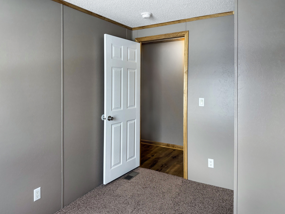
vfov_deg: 56.8
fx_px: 198
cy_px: 107
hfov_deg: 71.6
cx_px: 142
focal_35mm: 24
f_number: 1.78
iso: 200
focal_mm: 6.76
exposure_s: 1/127
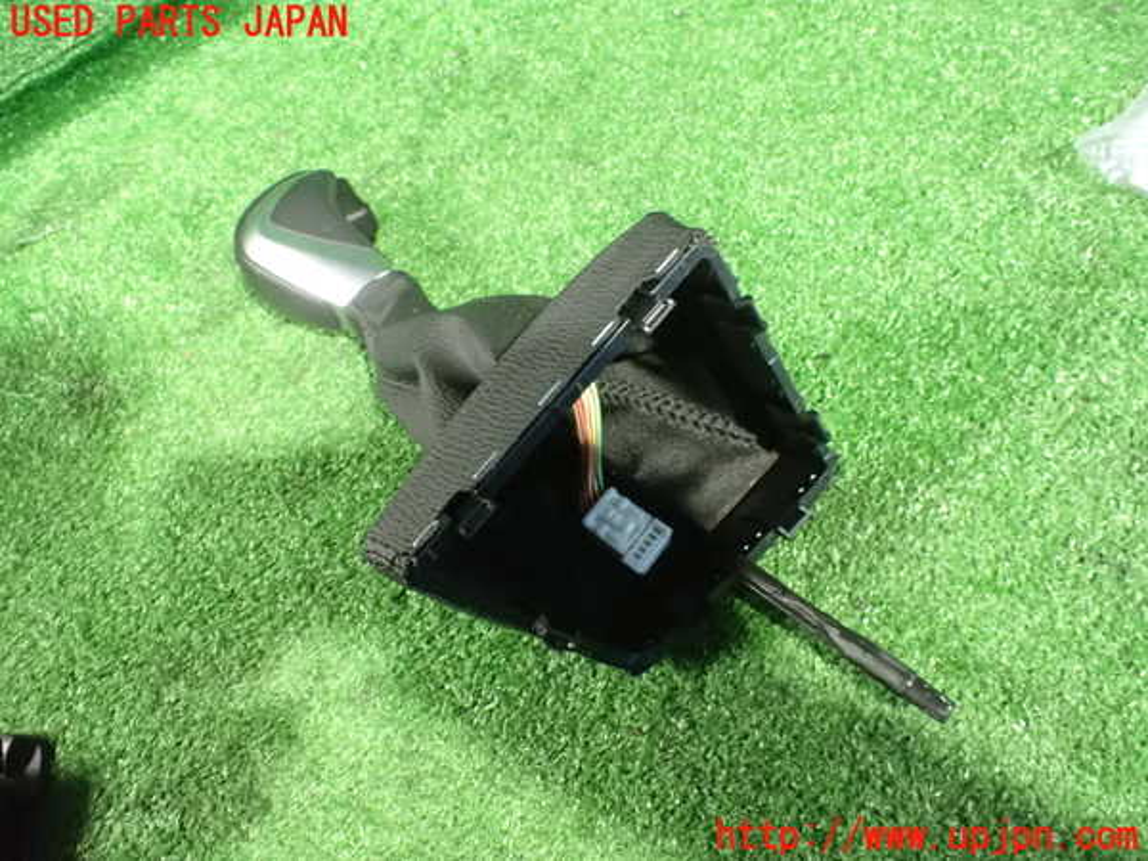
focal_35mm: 30
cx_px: 574
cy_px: 430
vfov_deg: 46.8
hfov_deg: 60.0
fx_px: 995
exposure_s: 1/25
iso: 1600
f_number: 2.3
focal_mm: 5.4
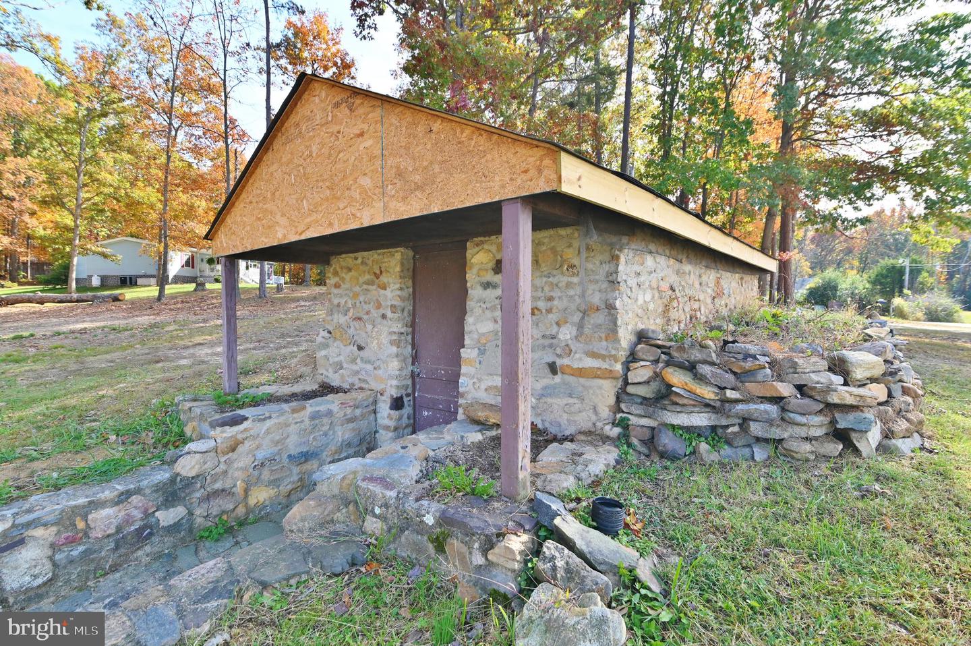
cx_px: 486
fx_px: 458
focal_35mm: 17
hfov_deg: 93.3
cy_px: 323
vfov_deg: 70.4
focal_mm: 17
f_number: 7.1
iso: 250
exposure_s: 1/160
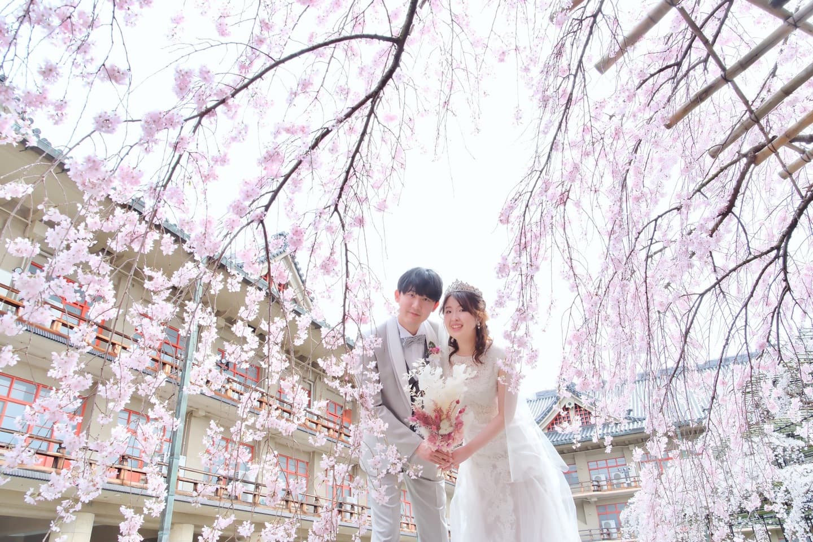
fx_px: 587
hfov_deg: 69.4
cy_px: 271
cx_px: 406
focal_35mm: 26
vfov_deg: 49.6
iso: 800
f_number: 7.1
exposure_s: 1/250
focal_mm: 17
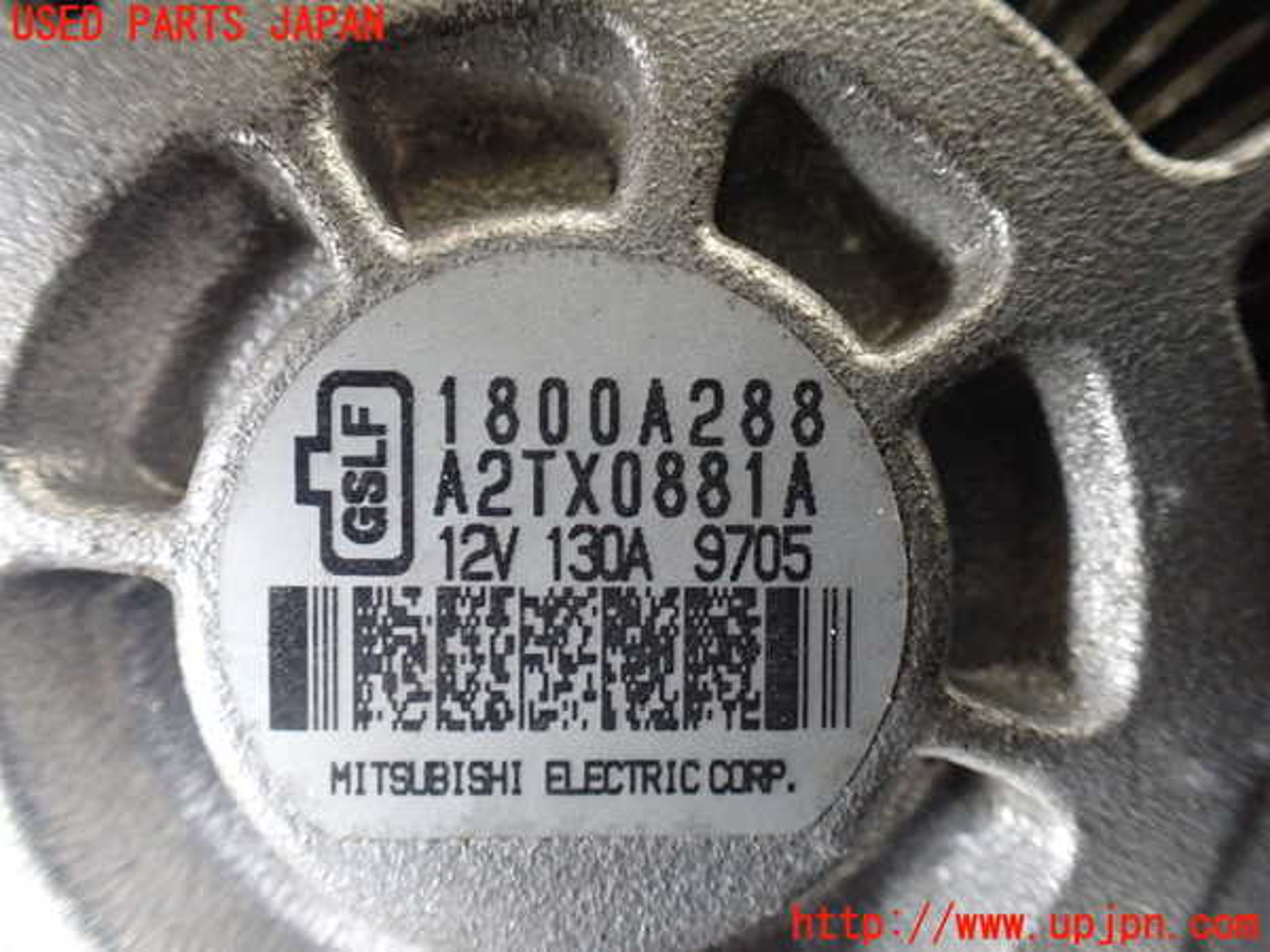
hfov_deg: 60.0
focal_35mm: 30
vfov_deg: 46.8
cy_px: 476
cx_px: 635
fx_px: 1101
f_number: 2.3
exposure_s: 1/80
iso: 800
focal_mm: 5.4
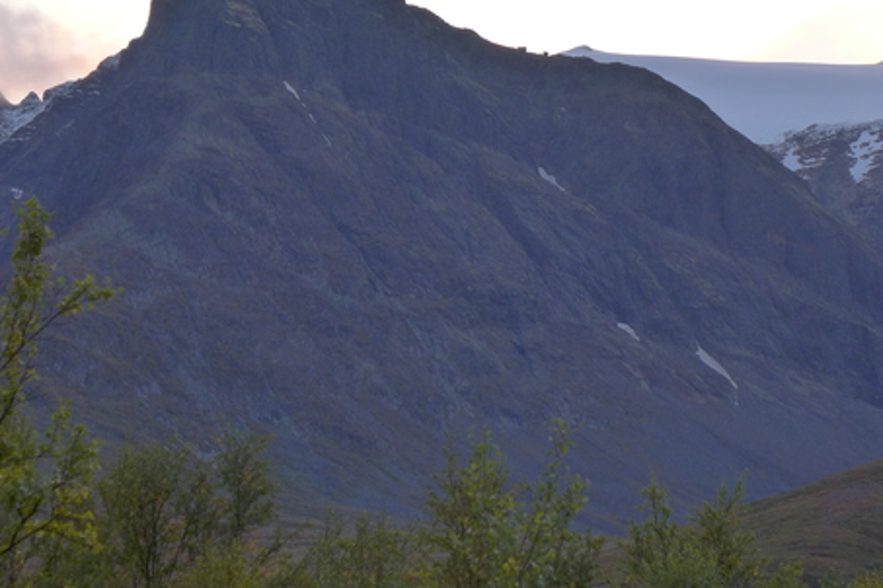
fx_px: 3507
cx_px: 547
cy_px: 253
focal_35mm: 143
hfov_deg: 14.3
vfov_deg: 9.6
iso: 125
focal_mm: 17.7
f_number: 2.8
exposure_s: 1/125
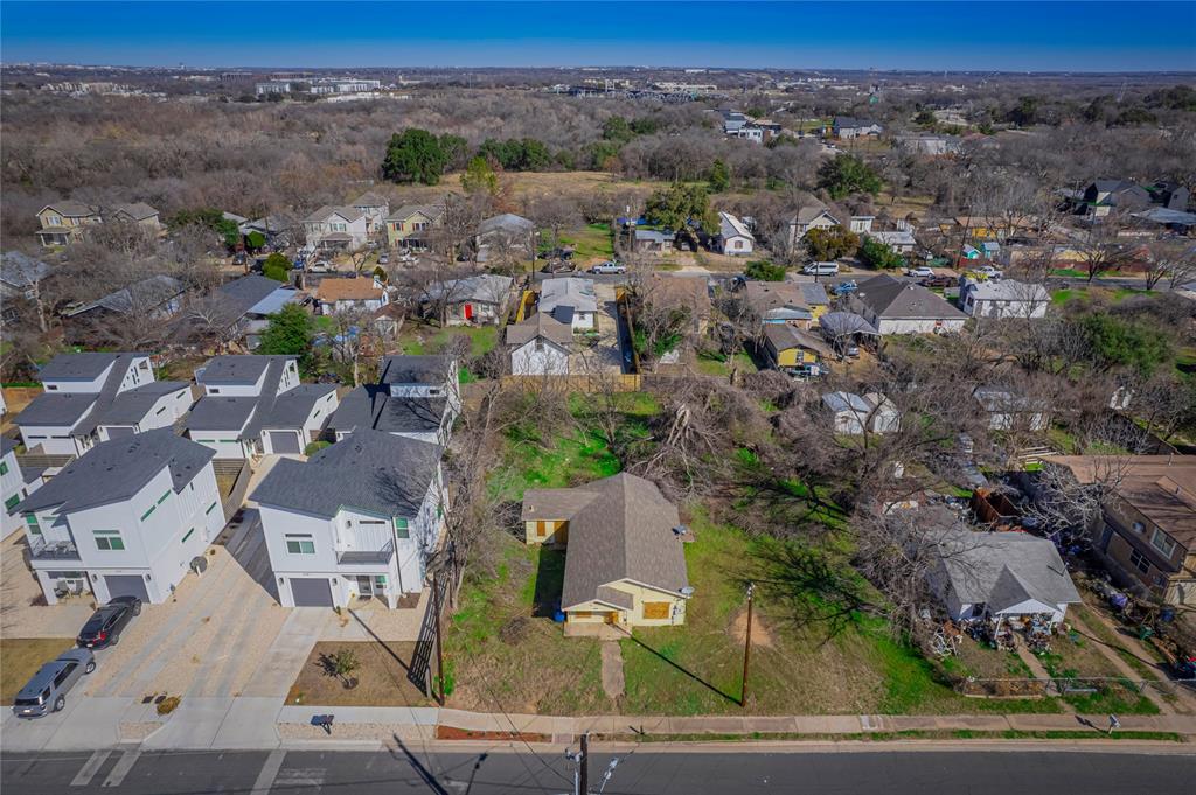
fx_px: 730
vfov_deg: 57.1
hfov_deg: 78.6
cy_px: 398
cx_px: 598
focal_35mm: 22
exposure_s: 1/3000
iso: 200
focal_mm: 8.38
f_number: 2.8
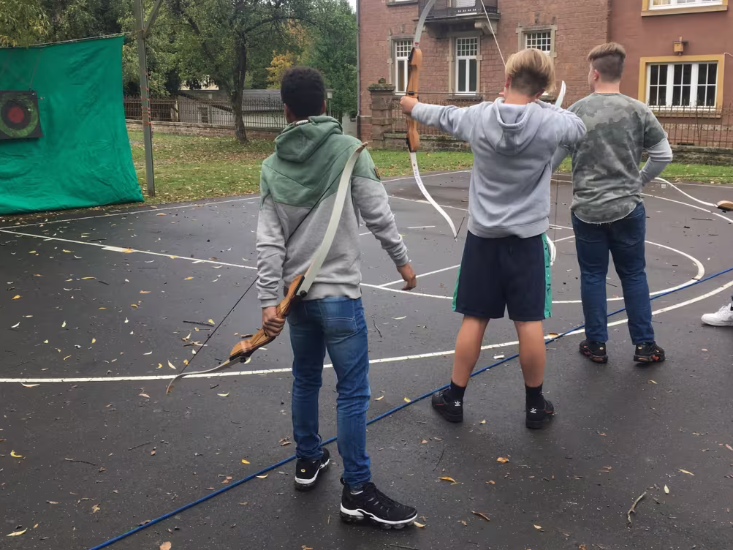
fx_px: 783
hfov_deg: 50.1
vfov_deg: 38.5
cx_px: 379
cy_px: 222
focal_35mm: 37
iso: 25
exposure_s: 1/223
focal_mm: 4.15
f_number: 2.2
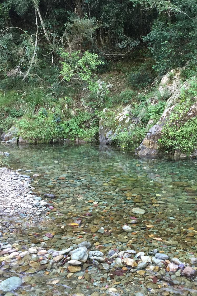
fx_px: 361
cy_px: 135
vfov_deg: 44.5
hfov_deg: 29.9
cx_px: 152
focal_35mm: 44
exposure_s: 1/33
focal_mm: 4.15
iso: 64
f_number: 2.2
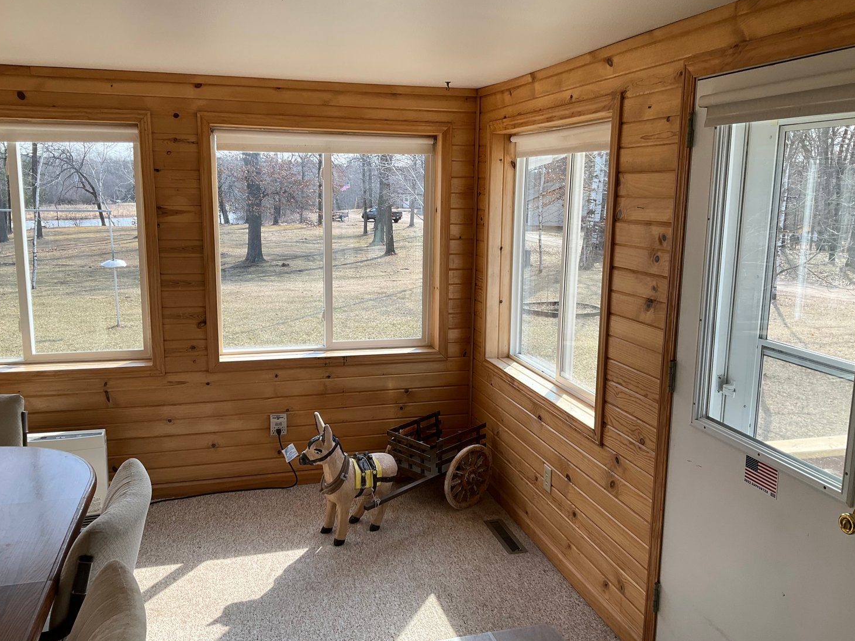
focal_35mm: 30
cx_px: 424
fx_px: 741
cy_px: 316
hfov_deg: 60.0
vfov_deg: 46.8
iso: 25
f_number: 1.8
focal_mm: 3
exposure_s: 1/383
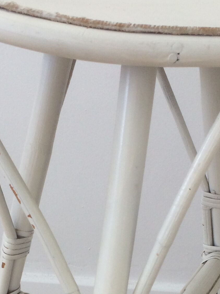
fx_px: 712
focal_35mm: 84
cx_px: 127
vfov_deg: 22.3
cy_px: 305
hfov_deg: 17.6
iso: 40
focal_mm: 4.15
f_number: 2.2
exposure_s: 1/100
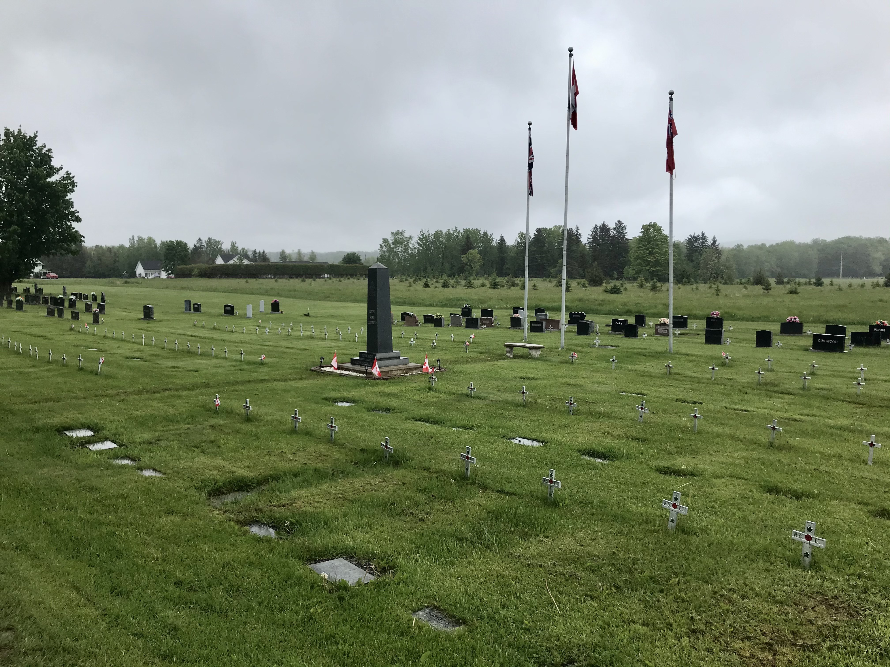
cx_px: 445
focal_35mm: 28
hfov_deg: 63.4
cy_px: 334
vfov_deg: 49.7
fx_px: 720
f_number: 1.8
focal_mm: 3.99
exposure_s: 1/1182
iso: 20
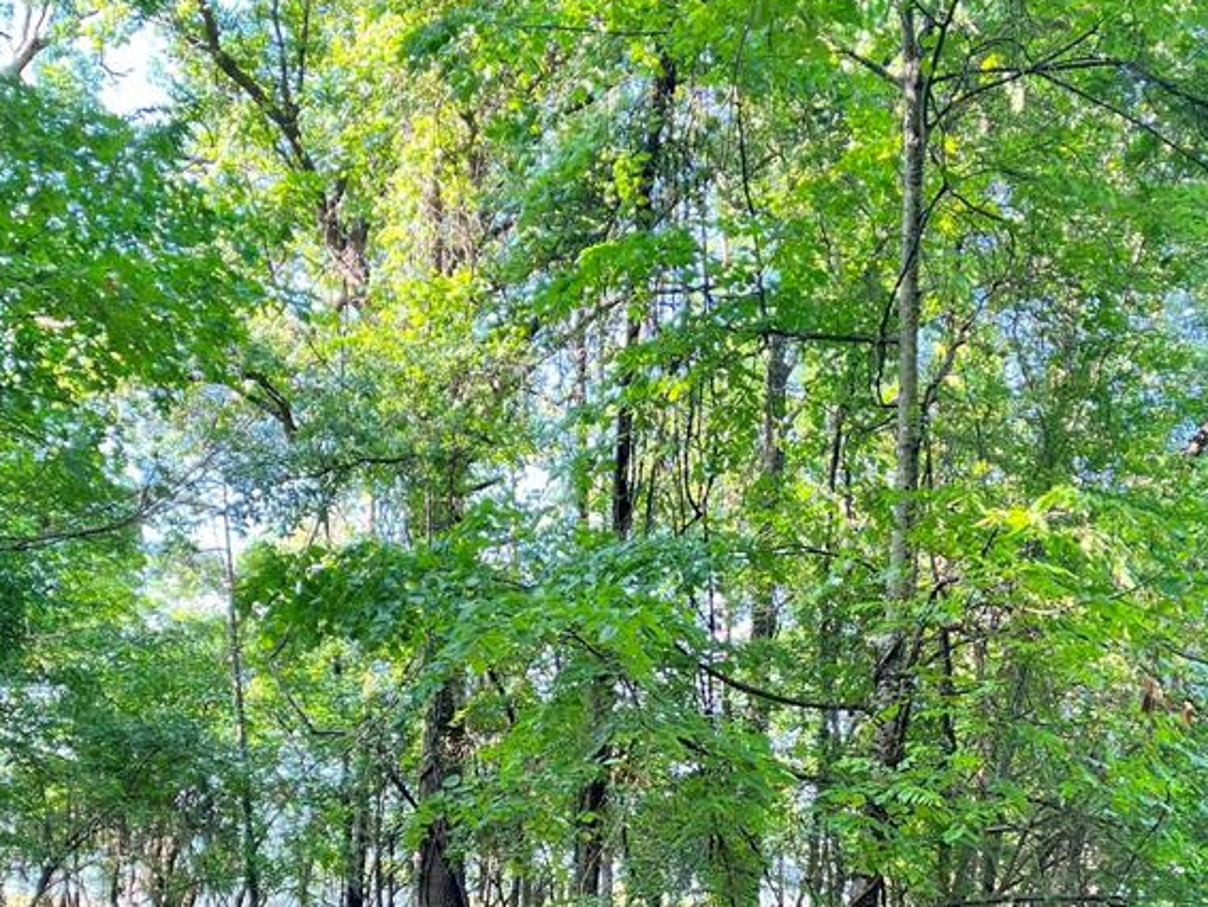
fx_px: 1641
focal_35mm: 47
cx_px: 559
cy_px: 792
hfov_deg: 40.4
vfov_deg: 29.8
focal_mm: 5.1
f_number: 1.6
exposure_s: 1/121
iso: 80
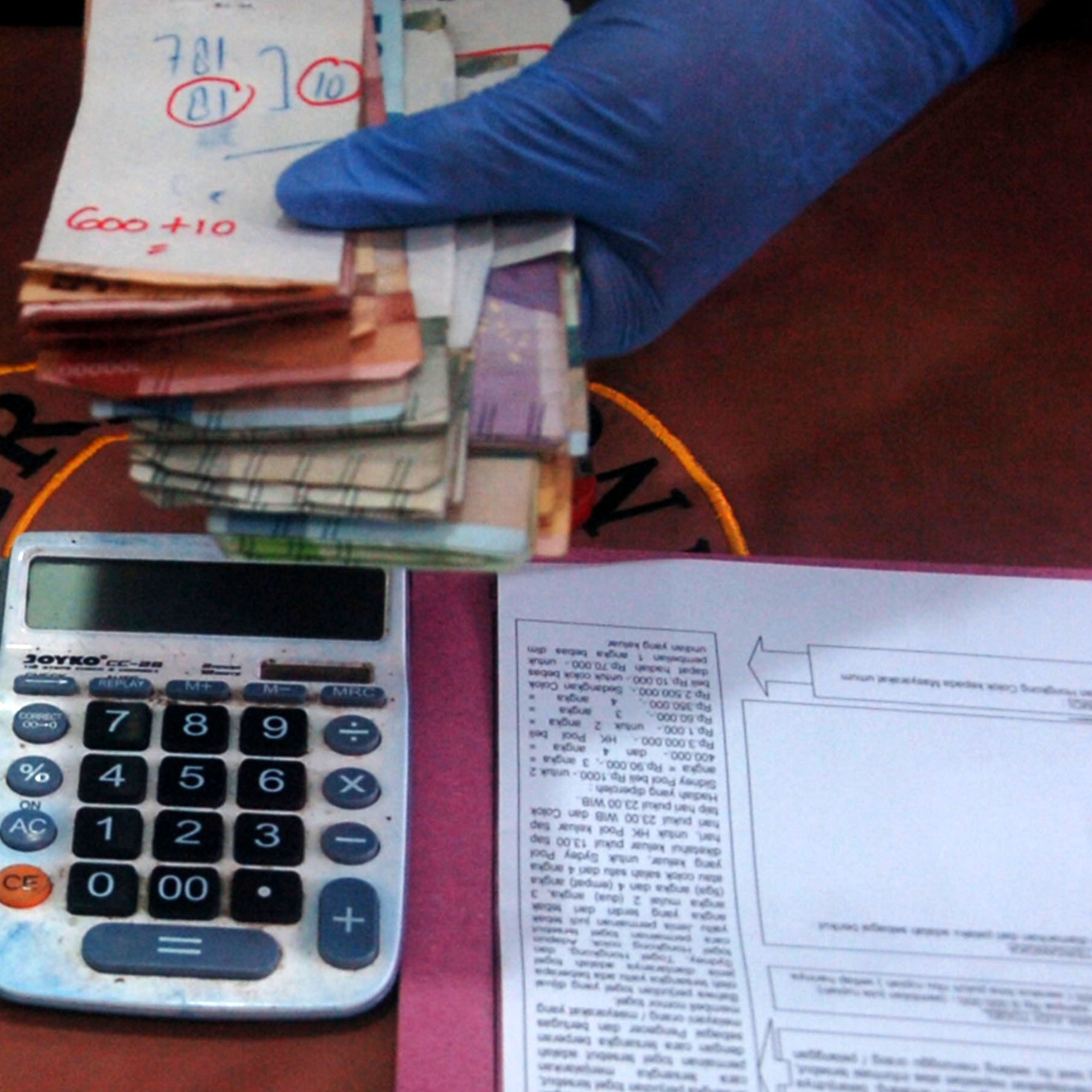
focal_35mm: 70
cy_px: 714
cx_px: -105
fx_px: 2496
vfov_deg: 24.6
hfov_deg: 23.2
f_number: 4
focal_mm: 25
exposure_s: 1/60
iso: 640
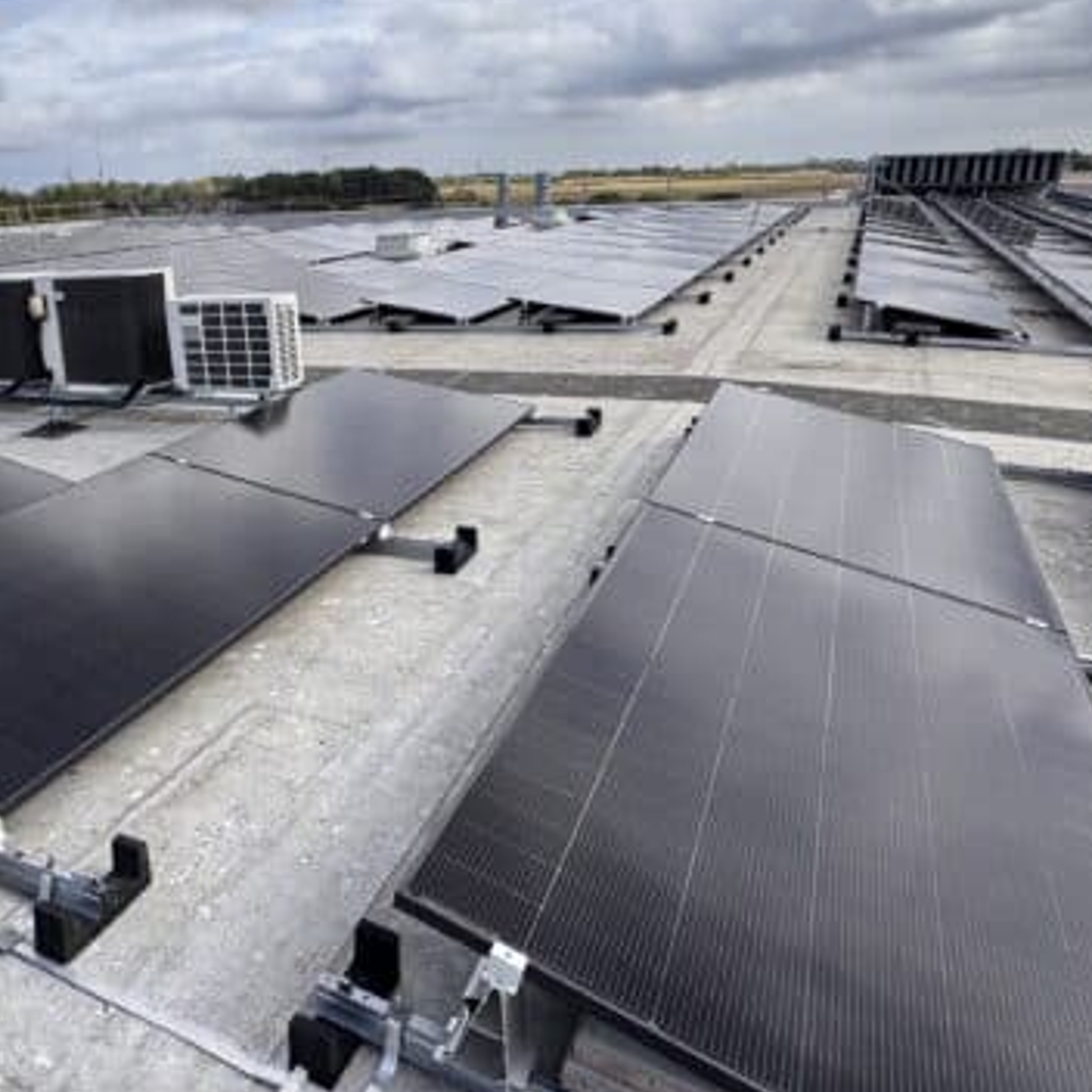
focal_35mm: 27
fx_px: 964
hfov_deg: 56.6
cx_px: 295
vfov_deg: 58.5
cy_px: 425
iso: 50
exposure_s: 1/1637
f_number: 2.2
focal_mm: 2.22
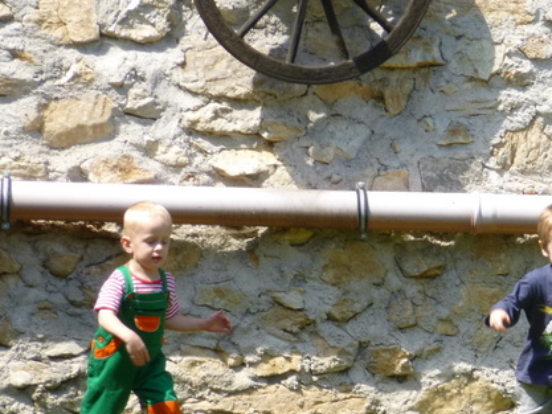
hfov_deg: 7.8
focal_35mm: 255
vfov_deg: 5.8
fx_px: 4067
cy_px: 372
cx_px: 402
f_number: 5.8
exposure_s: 1/160
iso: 100
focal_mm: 23.7
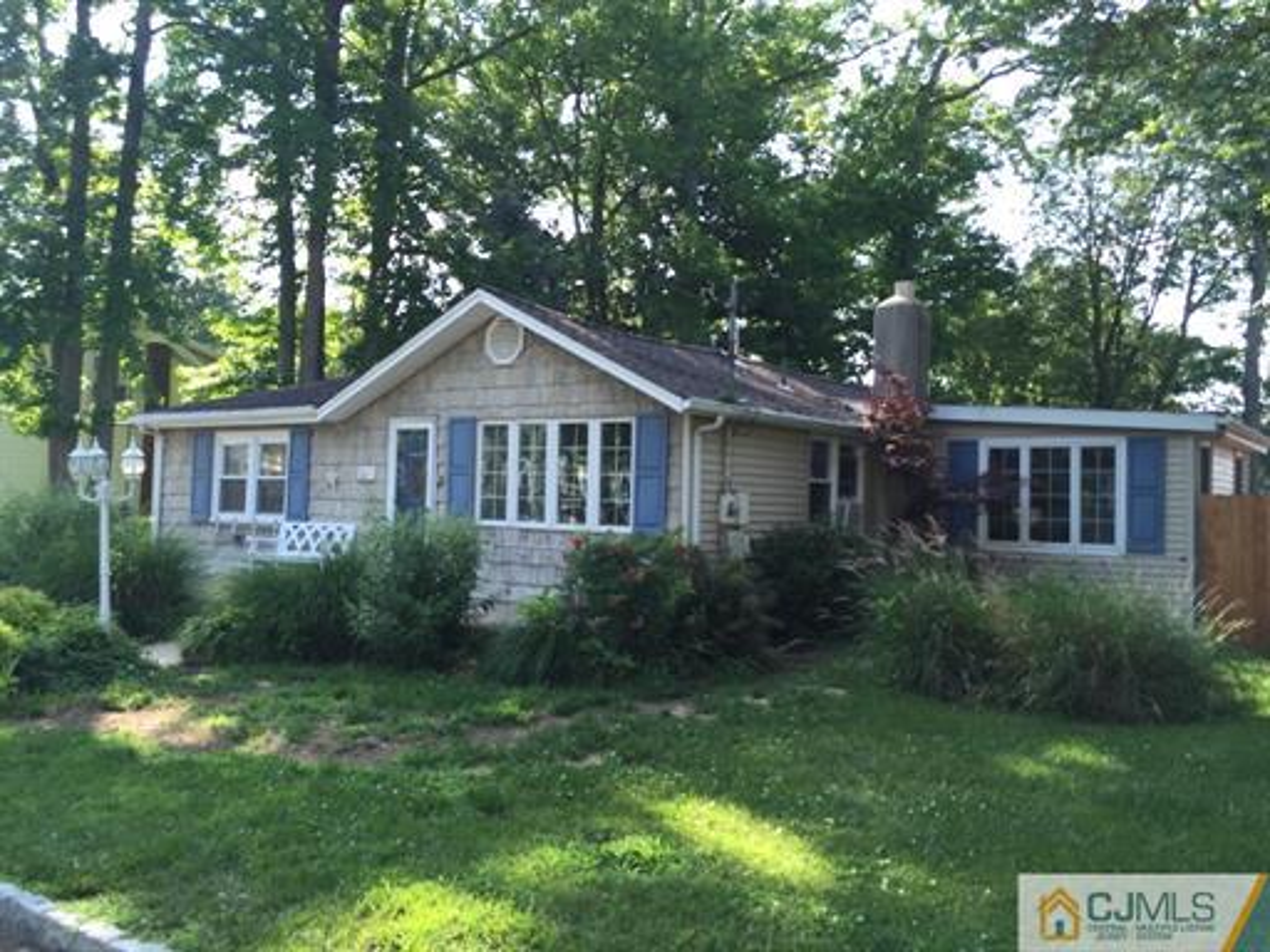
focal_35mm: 29
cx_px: 635
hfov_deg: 61.7
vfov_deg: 48.2
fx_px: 1064
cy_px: 476
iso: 32
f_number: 2.2
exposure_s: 1/898
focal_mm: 4.15
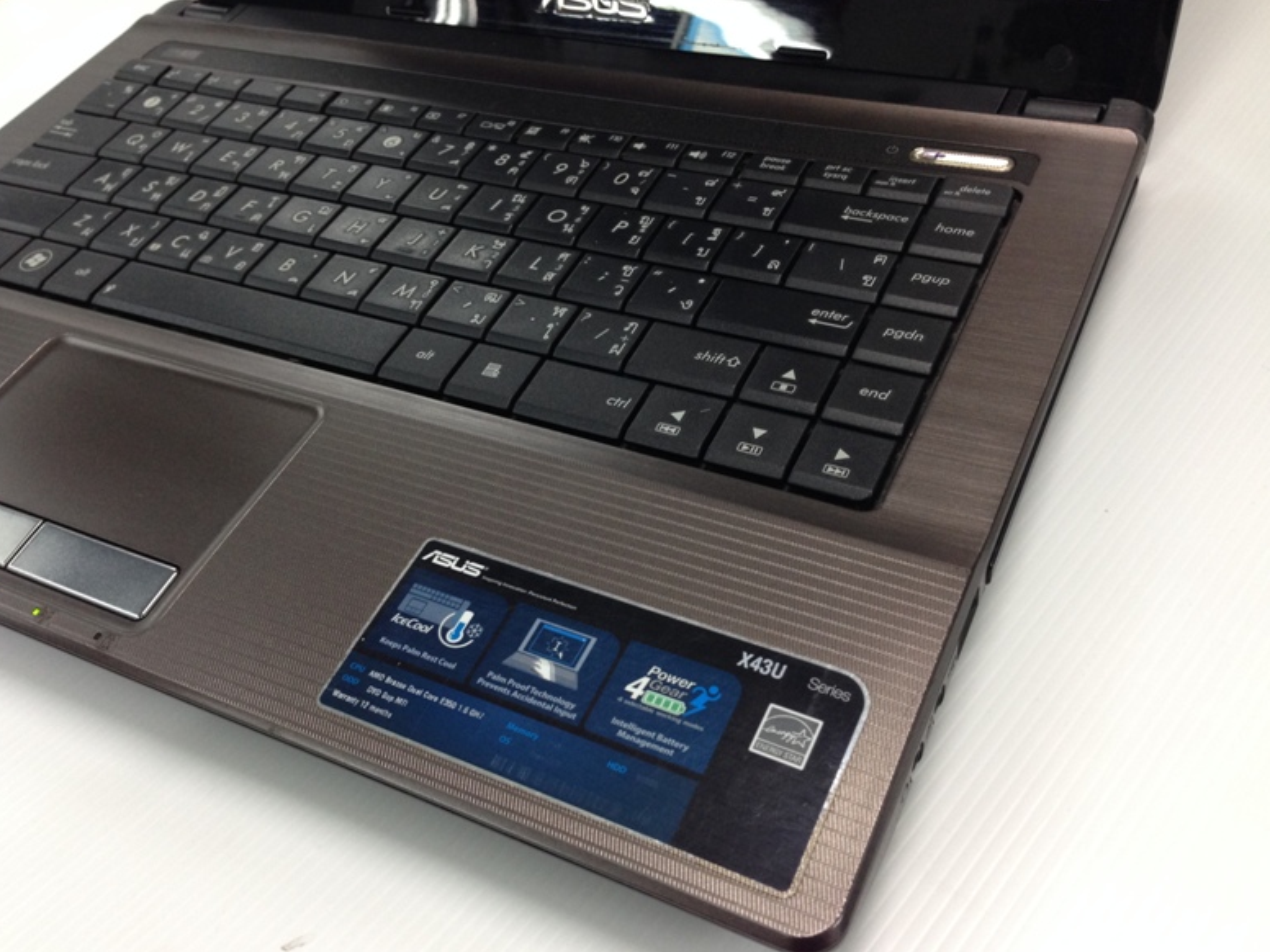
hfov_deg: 54.0
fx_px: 1247
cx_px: 632
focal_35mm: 34
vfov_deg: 41.8
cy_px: 484
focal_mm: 4.12
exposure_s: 1/20
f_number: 2.4
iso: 100
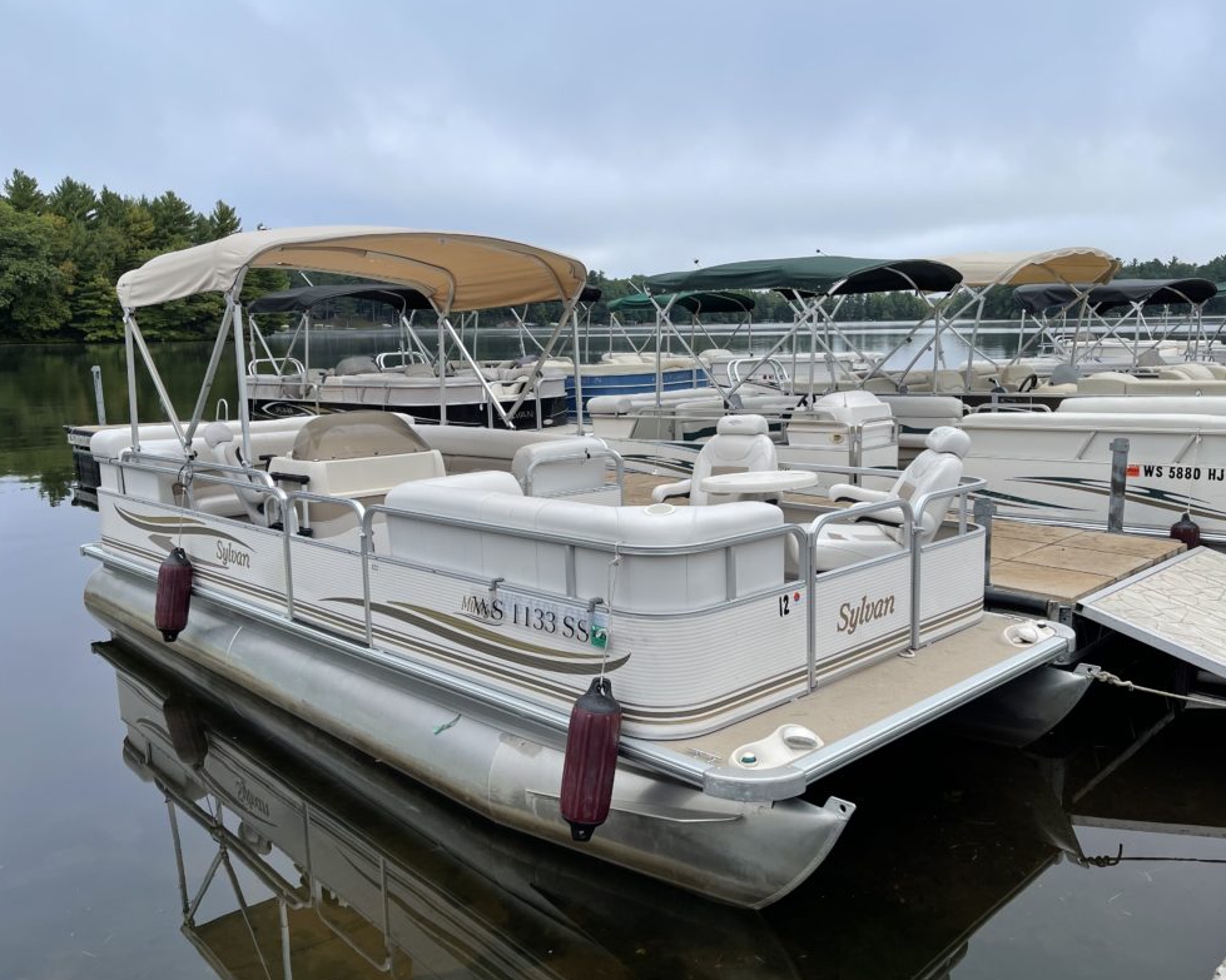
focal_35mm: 28
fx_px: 1016
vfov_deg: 51.5
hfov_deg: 62.2
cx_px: 649
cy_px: 493
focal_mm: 5.1
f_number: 1.6
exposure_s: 1/1689
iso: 32
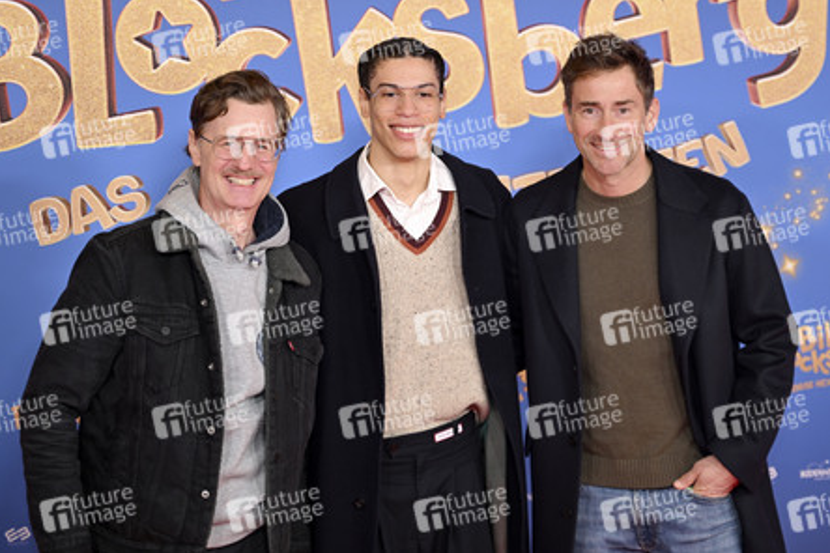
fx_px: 1568
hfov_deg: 29.7
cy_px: 276
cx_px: 412
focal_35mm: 68
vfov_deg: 20.0
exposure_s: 1/200
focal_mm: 67
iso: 200
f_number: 2.8
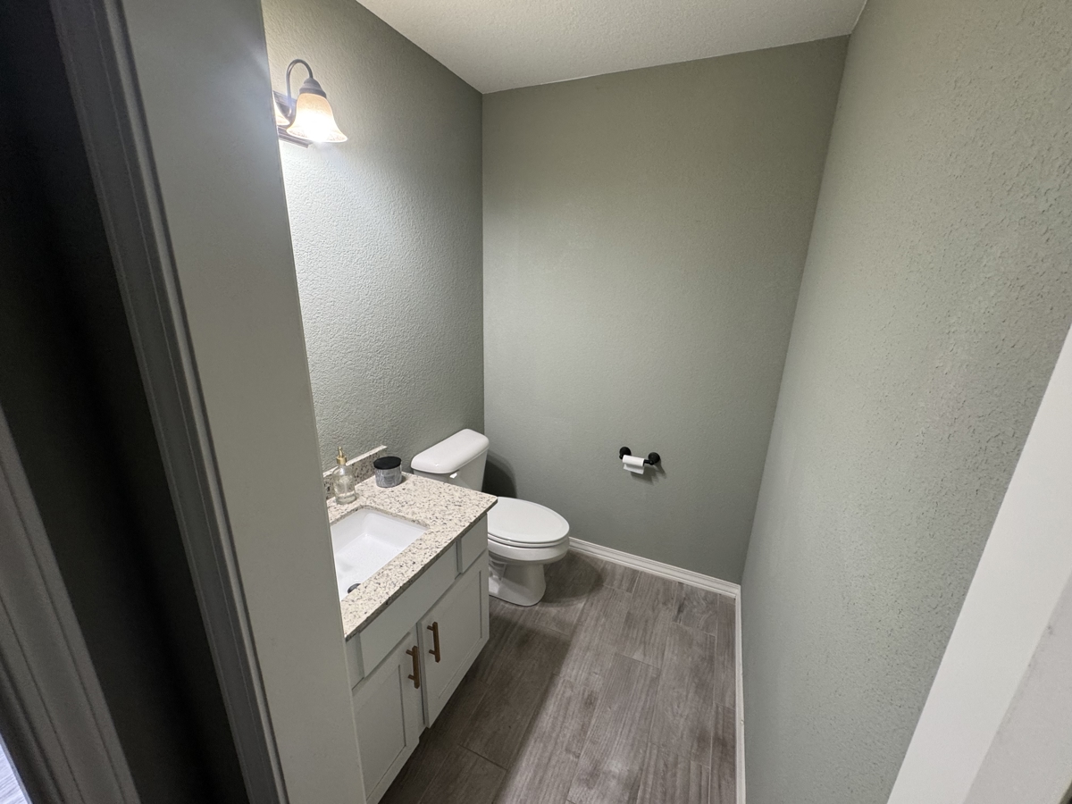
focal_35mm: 14
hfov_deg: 102.1
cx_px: 536
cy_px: 402
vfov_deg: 85.7
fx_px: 434
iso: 200
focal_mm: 2.22
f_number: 2.2
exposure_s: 1/60
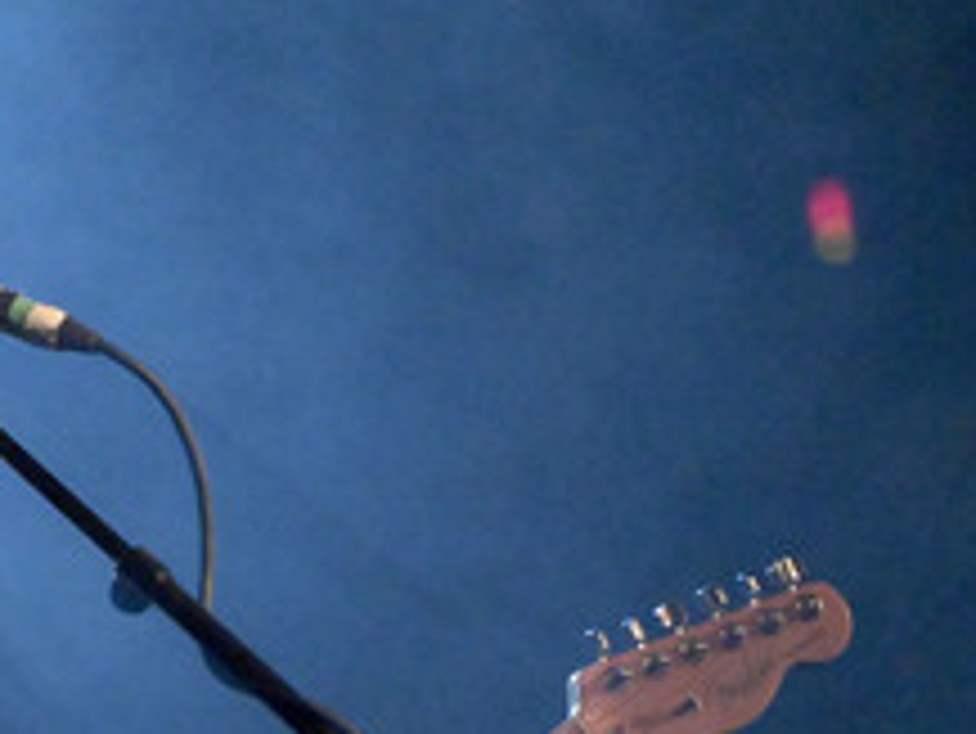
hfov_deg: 5.5
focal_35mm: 359
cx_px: 2
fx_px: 10128
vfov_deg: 4.1
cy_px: 486
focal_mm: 180
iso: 8000
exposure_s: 1/400
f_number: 4
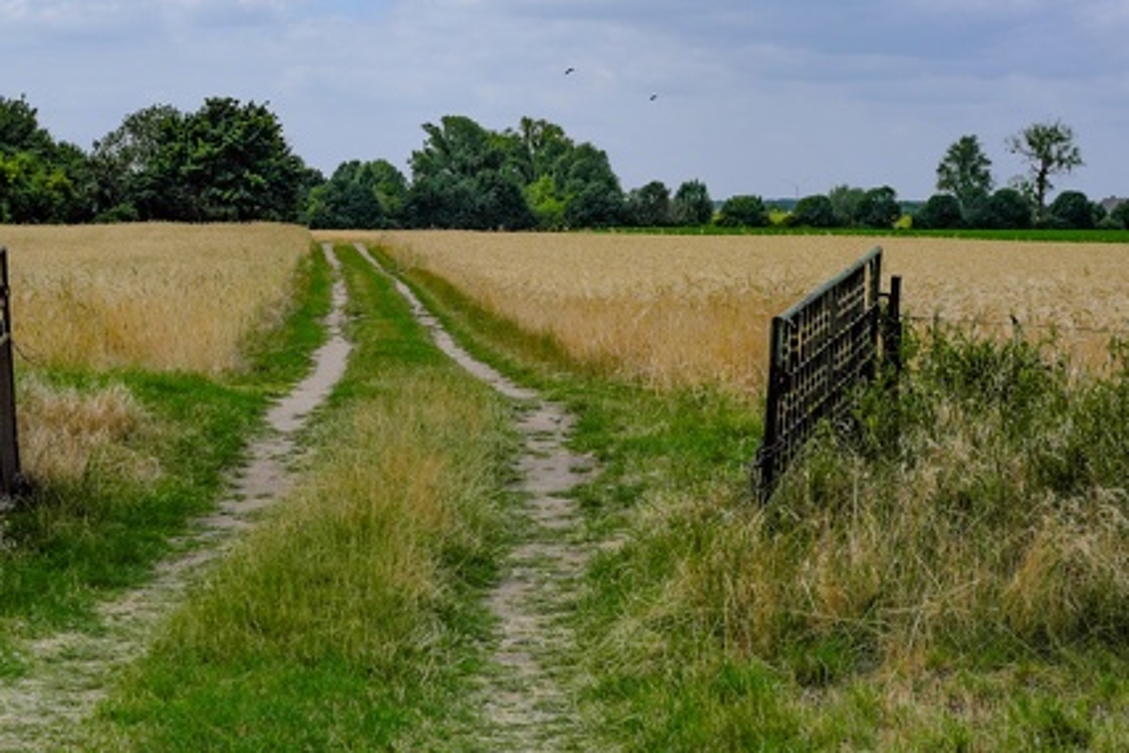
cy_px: 299
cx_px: 405
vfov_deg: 17.9
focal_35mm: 76
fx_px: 2384
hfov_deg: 26.5
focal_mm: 27
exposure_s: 1/14000
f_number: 2.8
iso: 640
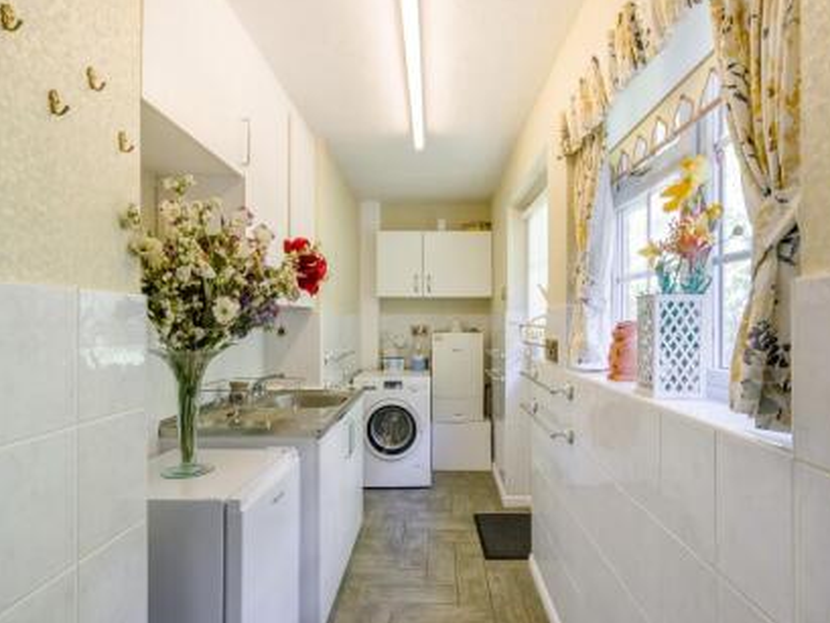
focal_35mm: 19
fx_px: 456
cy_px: 314
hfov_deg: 84.6
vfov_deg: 68.7
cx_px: 432
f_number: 10
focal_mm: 17
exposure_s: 1/1.67
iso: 100
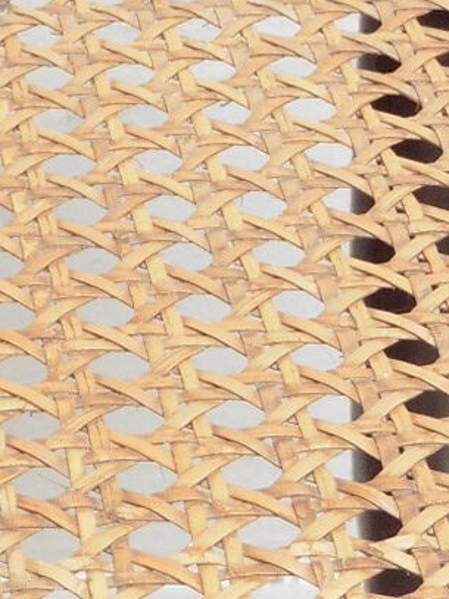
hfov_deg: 8.4
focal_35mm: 171
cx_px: -308
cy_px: 181
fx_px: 2959
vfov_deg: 11.5
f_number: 3.7
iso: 125
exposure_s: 1/60
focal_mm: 6.1
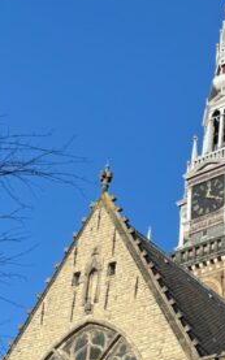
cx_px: 218
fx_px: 923
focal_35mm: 94
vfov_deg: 21.8
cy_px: 292
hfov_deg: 13.7
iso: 80
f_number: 1.78
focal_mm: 6.86
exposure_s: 1/2833
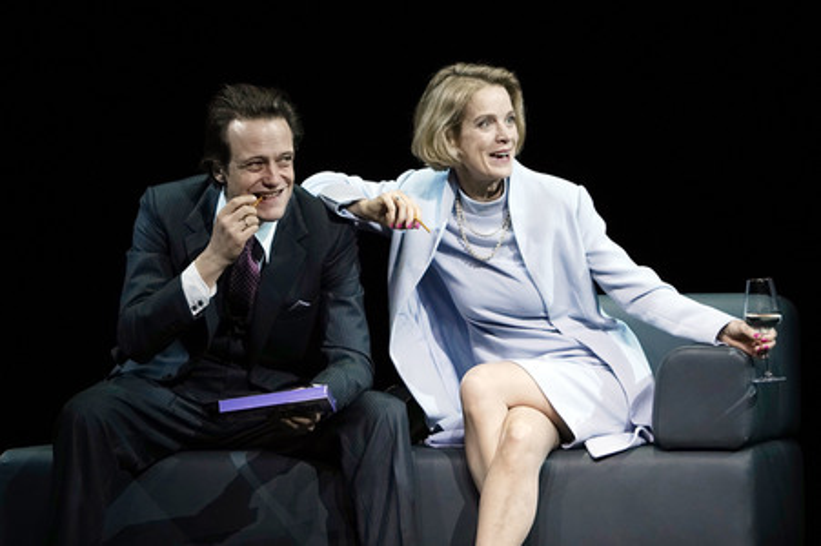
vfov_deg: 5.2
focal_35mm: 264
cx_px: 410
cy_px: 273
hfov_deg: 7.8
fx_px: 6016
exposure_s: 1/125
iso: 3200
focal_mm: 264
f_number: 5.6
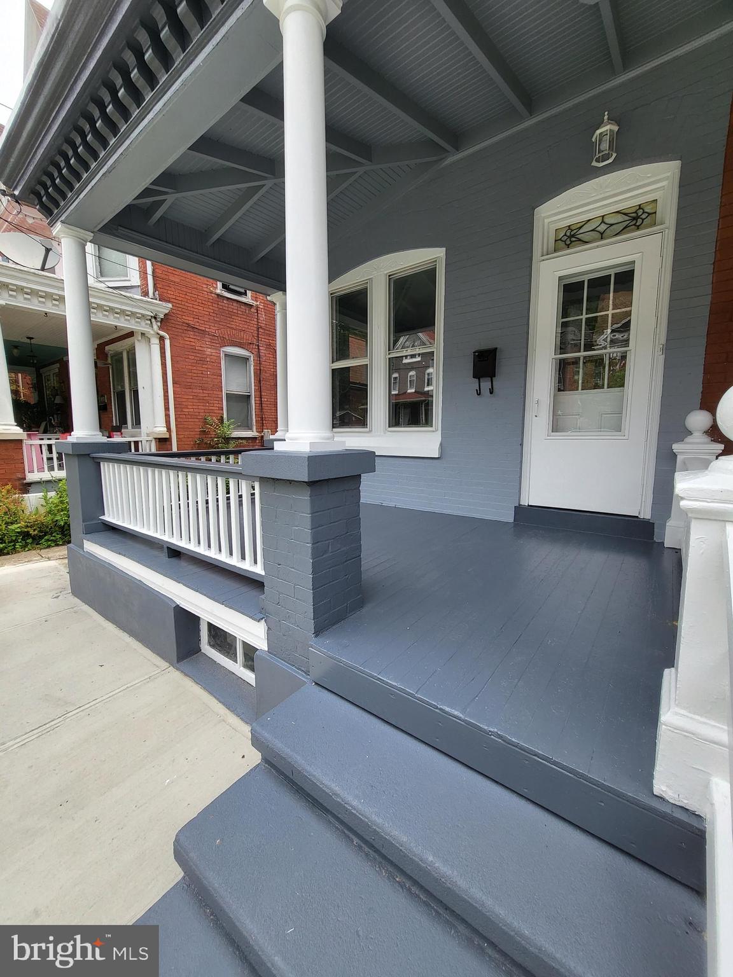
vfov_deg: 106.2
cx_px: 366
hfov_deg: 89.9
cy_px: 488
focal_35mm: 13
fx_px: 367
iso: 32
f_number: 2.2
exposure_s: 1/391
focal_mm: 1.74
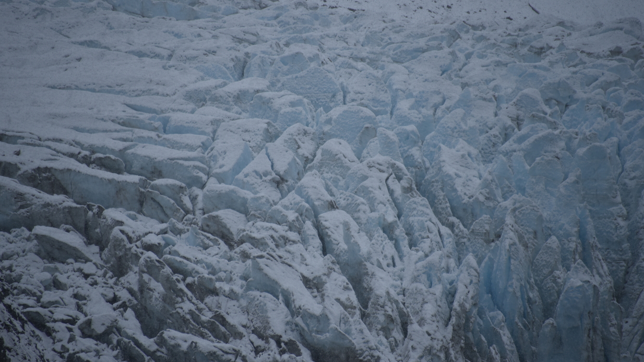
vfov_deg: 3.7
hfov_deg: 6.6
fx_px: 5567
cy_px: 177
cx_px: 313
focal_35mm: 326
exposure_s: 1/640
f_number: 5.6
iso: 180
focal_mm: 300
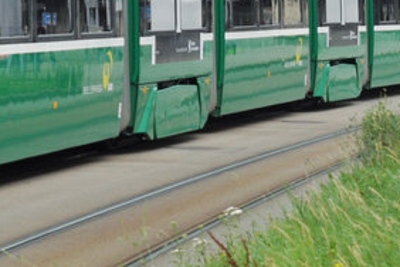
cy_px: -154
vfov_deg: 6.1
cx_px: -194
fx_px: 2479
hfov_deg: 9.0
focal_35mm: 223
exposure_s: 1/1000
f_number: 5
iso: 250
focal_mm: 35
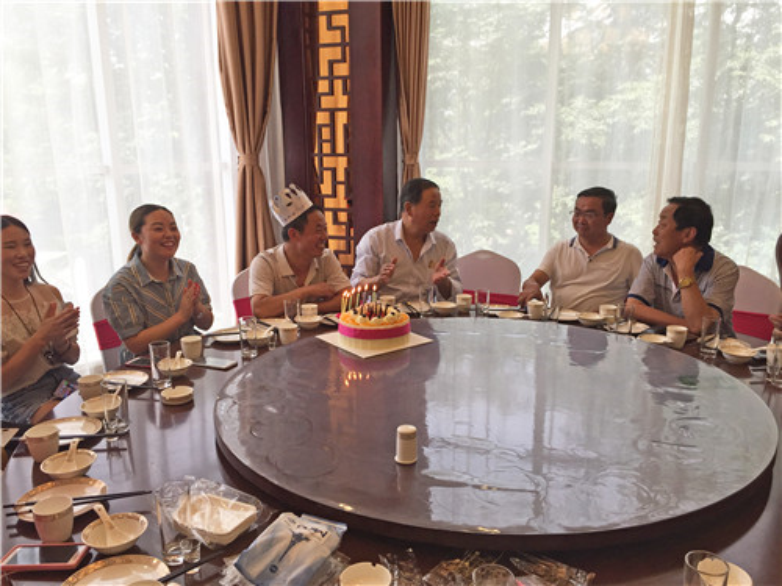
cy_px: 293
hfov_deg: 61.7
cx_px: 391
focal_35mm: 29
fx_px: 655
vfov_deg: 48.2
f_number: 2.2
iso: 40
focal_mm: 4.15
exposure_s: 1/100
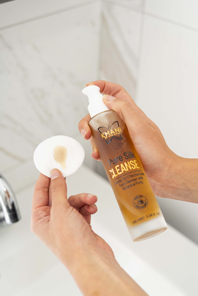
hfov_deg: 27.0
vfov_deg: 39.6
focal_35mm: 50
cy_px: 148
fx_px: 412
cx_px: 99
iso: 400
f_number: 3.5
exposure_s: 1/125
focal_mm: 50
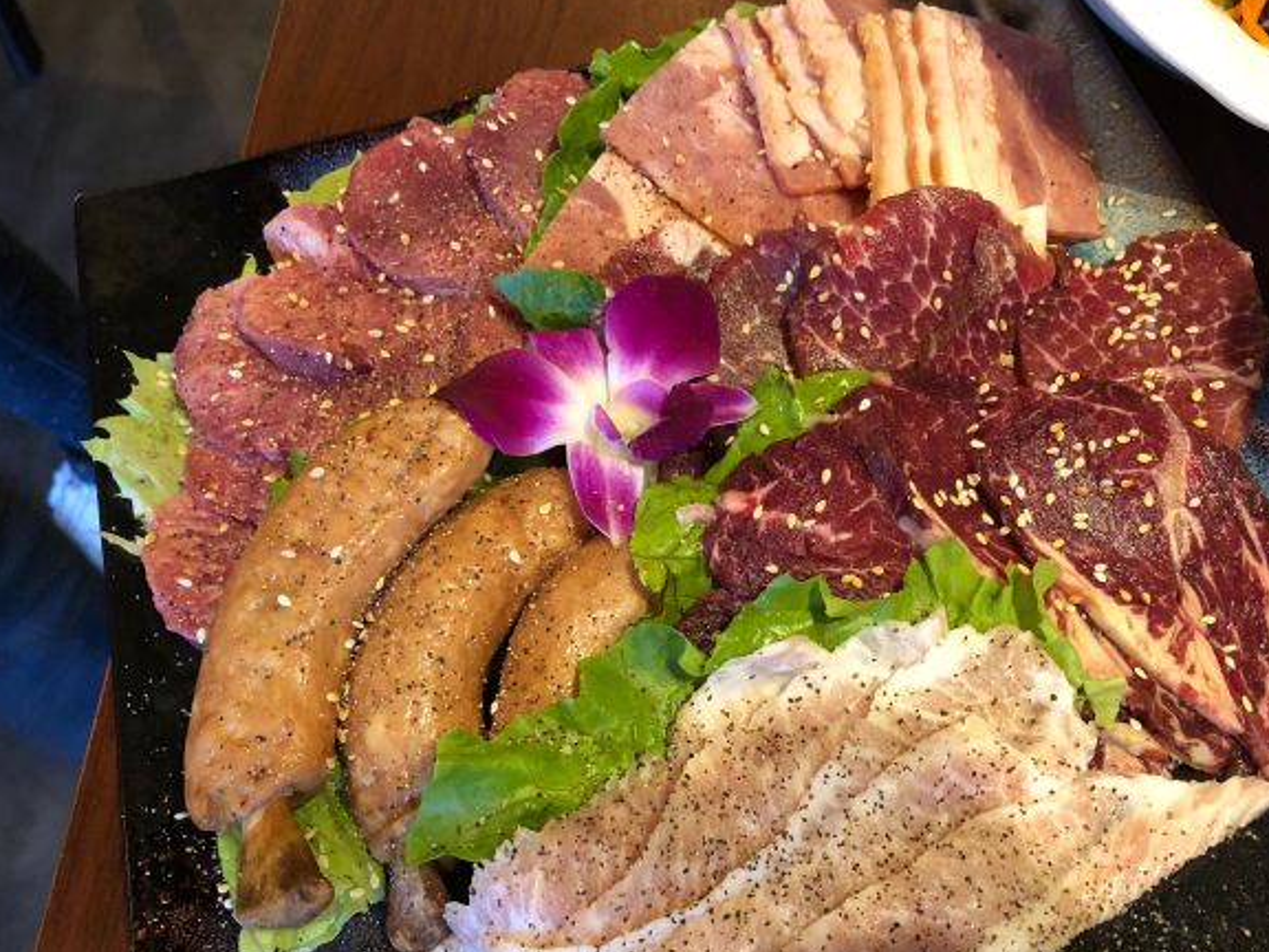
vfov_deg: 41.7
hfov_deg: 53.9
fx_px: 1246
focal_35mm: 34
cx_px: 681
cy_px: 554
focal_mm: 3.99
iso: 80
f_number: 1.8
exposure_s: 1/7
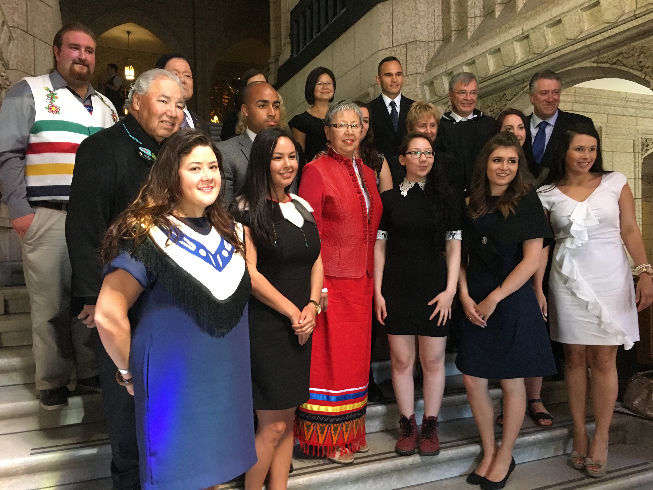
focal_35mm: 29
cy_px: 245
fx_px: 547
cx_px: 326
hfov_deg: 61.7
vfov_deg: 48.2
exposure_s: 1/30
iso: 200
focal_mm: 4.15
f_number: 2.2
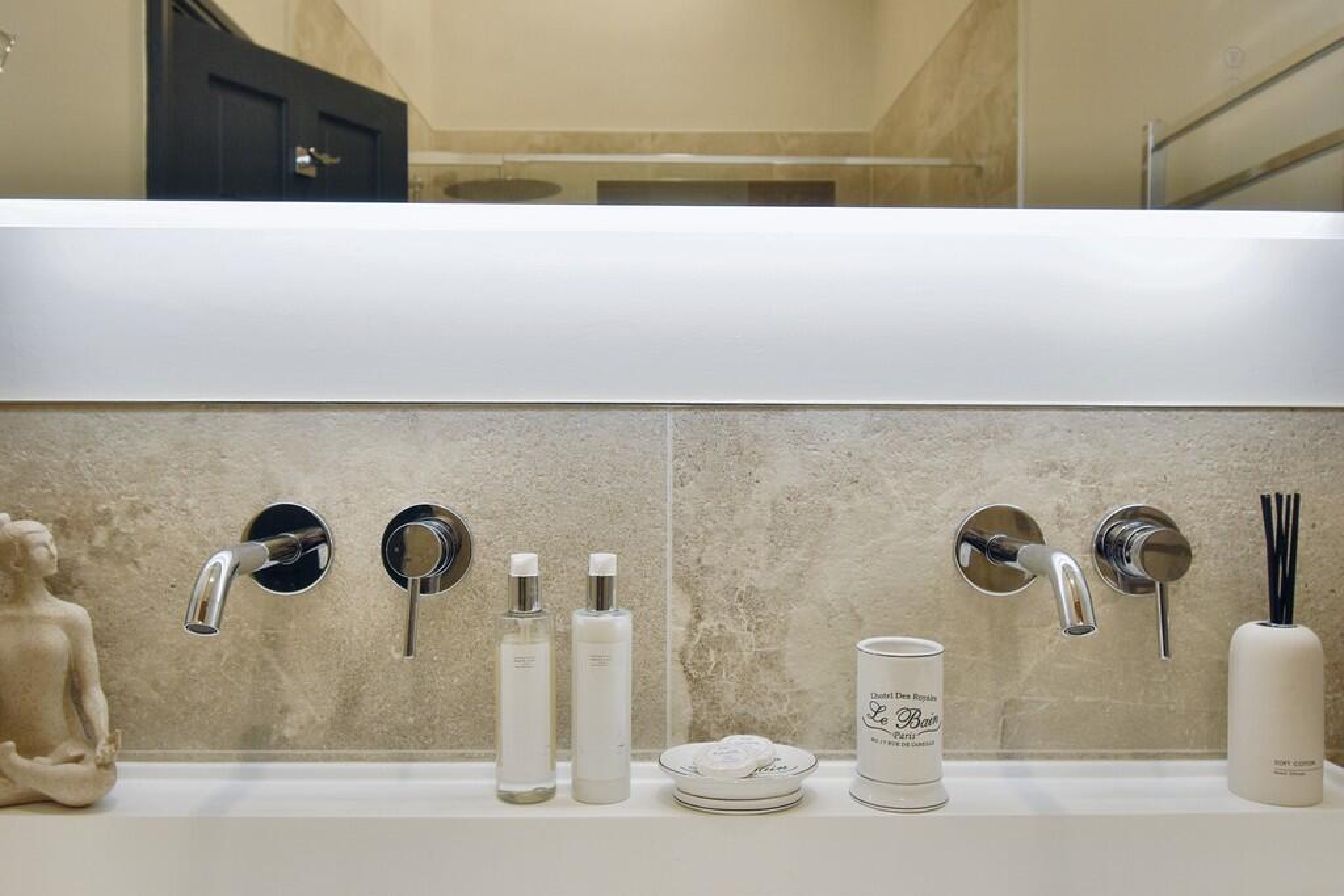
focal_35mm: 30
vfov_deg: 43.6
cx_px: 672
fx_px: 1120
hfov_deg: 61.9
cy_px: 448
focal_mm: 20
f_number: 5.6
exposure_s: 1/30
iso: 280
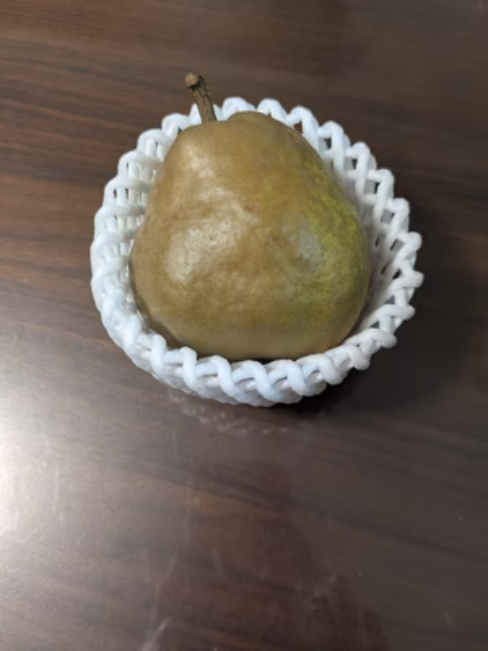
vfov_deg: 69.4
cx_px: 244
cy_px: 326
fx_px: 470
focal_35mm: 25
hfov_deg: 54.9
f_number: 1.89
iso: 219
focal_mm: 5.43
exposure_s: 1/33.3
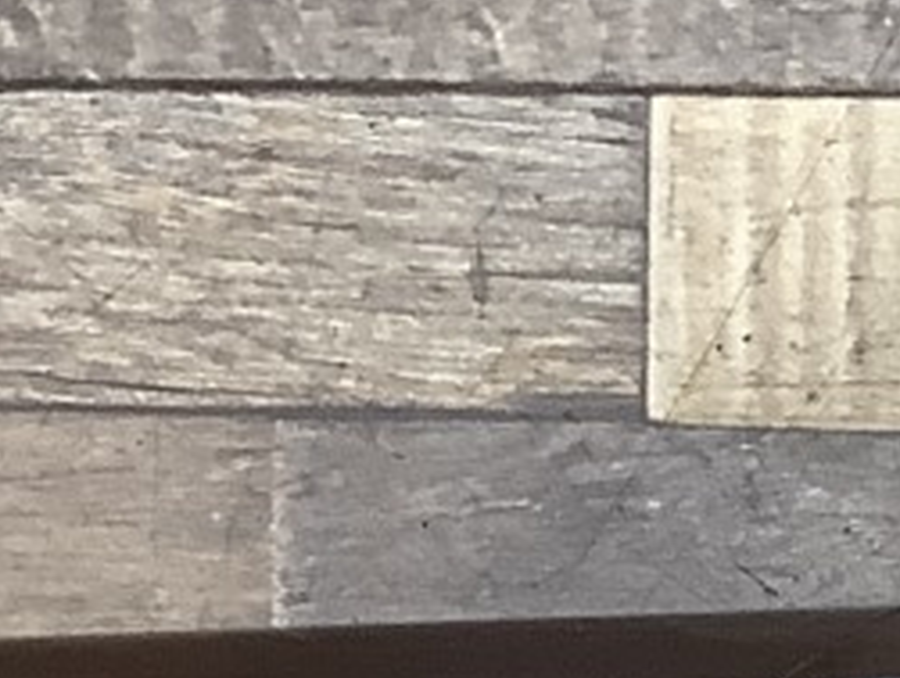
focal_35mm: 203
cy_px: 1451
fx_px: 5285
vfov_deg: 7.0
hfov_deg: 9.2
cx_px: 1735
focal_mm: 3.3
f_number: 2.4
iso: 125
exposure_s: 1/60
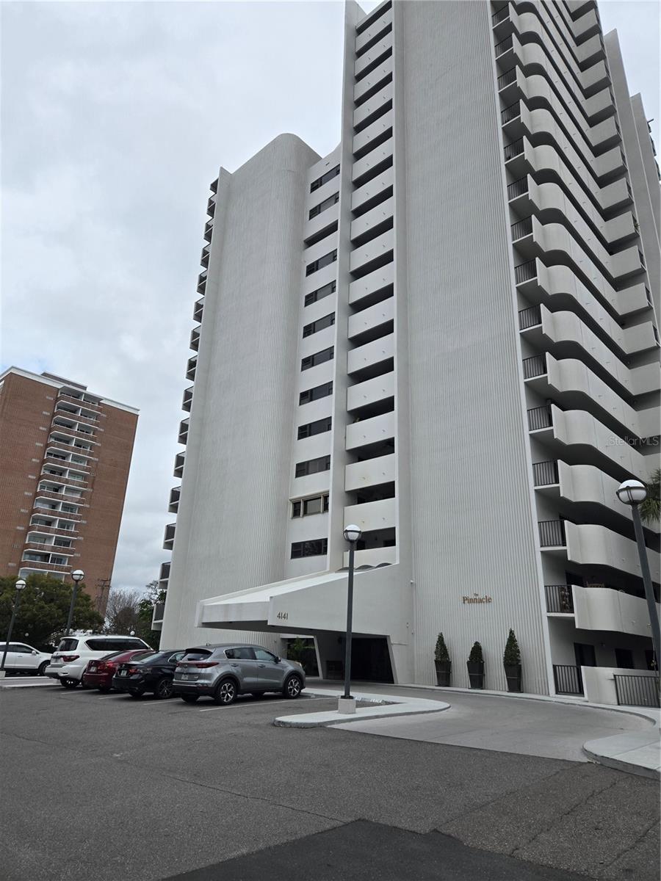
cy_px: 440
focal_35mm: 23
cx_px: 330
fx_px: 586
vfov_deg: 73.9
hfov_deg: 58.9
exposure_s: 1/2921
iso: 50
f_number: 1.8
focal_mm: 5.4
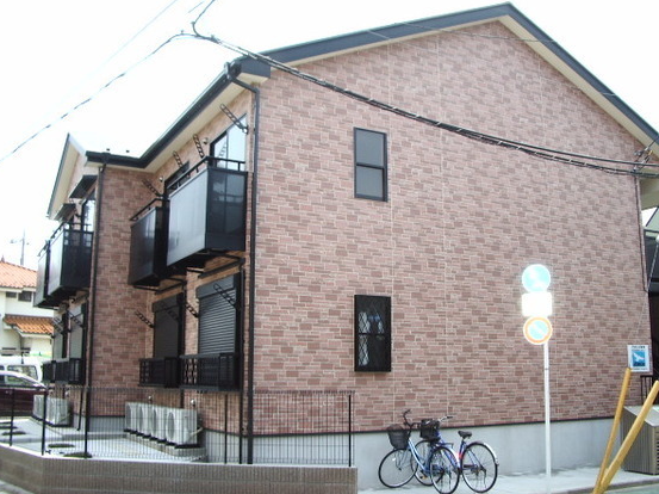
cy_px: 237
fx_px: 723
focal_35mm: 38
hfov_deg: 49.0
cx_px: 342
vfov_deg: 37.7
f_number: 4.3
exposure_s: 1/200
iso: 50
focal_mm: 5.8
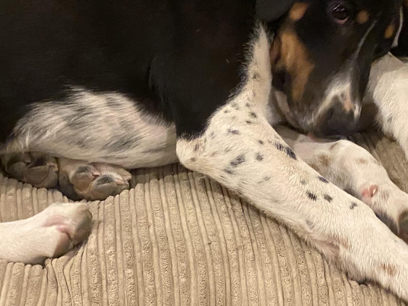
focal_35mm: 68
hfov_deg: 28.5
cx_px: 252
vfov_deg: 21.6
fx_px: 801
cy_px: 185
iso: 640
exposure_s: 1/30
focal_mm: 4.25
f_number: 1.8
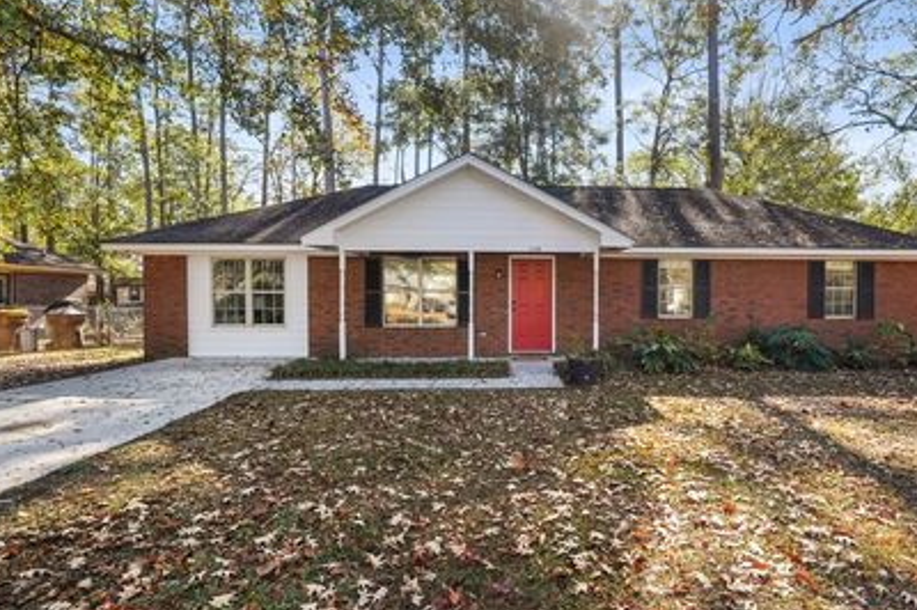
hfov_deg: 83.1
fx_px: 509
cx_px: 546
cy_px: 313
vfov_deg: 61.8
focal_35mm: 20
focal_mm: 16
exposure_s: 1/250
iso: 1000
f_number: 9
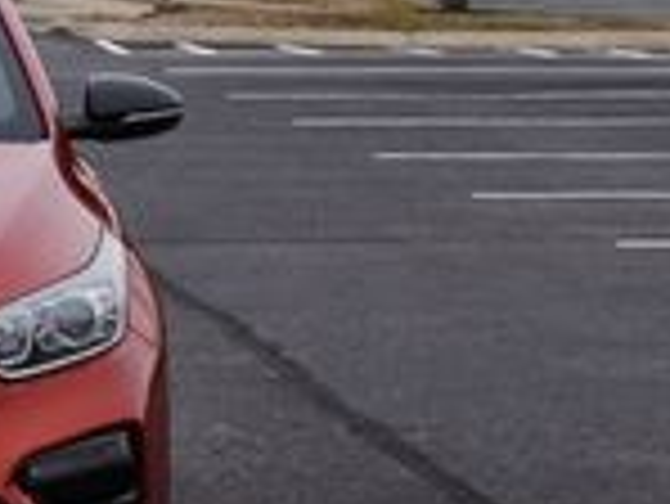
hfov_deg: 8.9
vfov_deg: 6.8
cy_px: 11
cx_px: -319
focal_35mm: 217
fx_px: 4205
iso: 200
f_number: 6.3
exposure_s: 1/250
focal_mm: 35
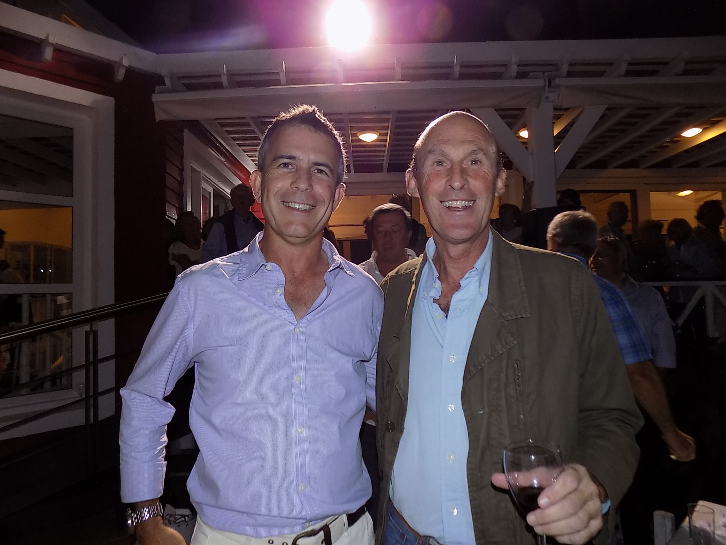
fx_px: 482
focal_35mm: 23
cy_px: 272
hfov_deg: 73.9
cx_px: 363
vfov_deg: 58.9
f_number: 3.1
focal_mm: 4
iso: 200
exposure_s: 1/30
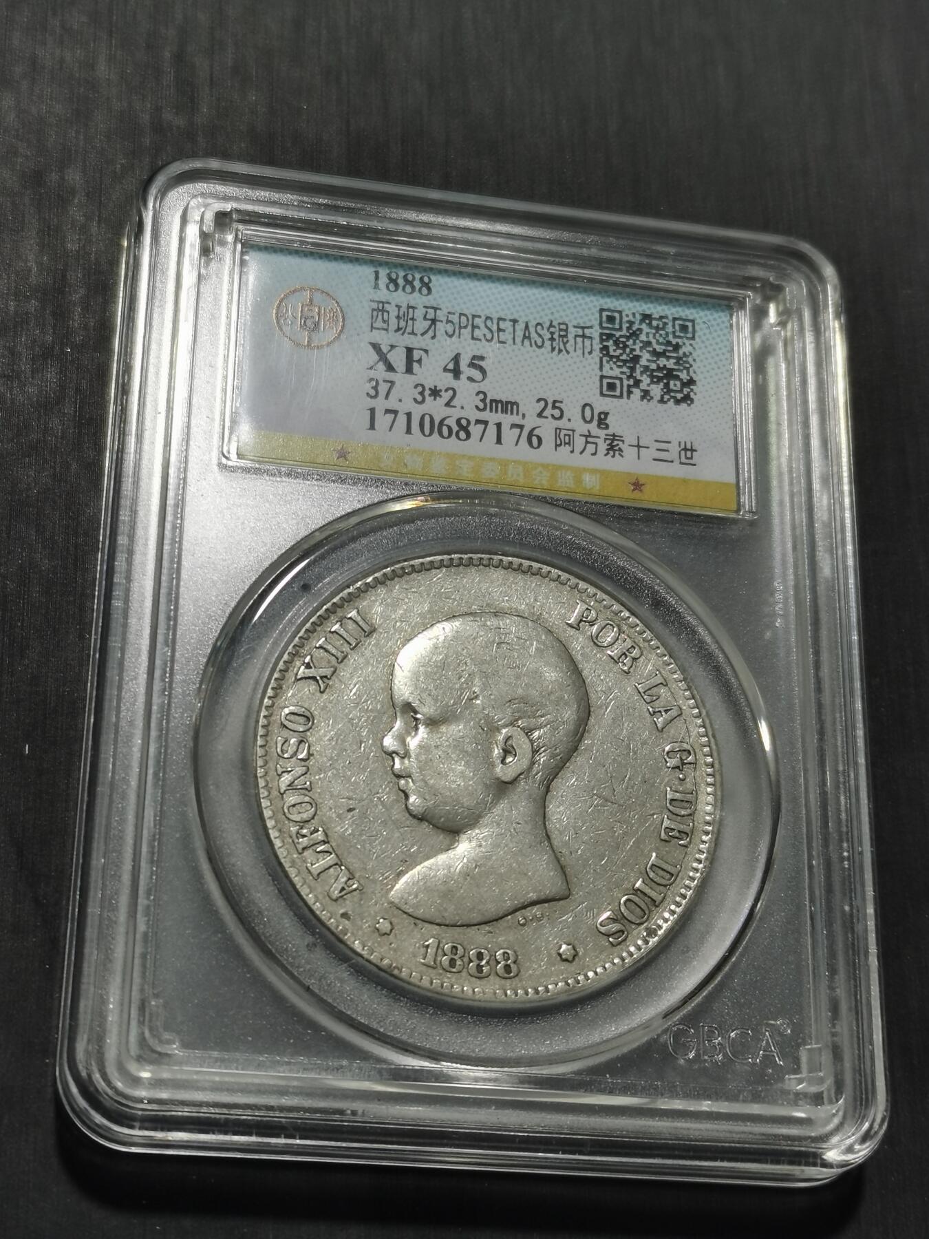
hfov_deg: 23.7
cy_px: 620
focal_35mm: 62
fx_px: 2219
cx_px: 464
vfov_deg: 31.2
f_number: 1.8
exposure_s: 1/90
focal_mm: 5.58
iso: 50
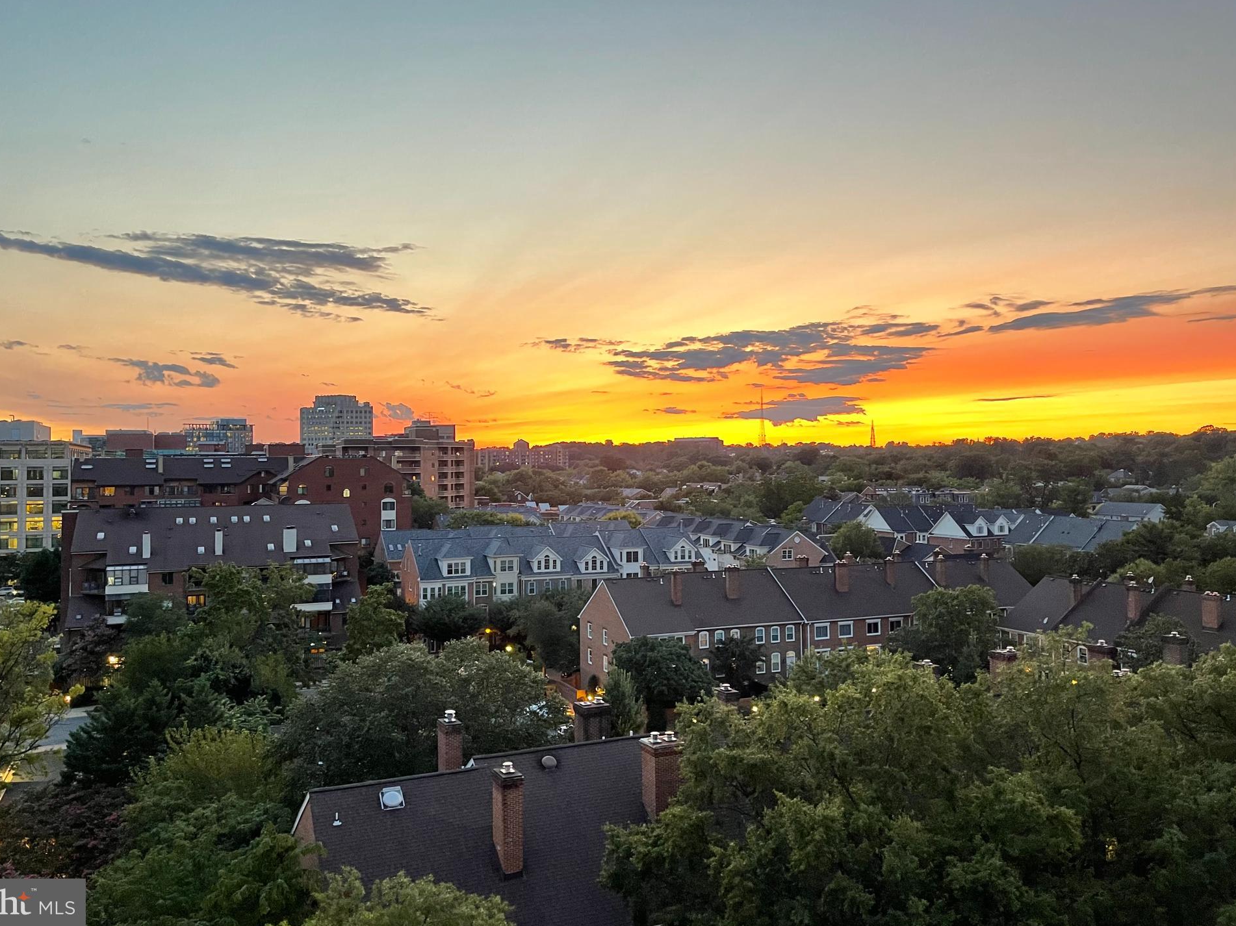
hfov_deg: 63.4
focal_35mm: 28
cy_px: 433
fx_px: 1000
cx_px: 589
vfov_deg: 49.7
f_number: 1.6
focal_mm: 5.1
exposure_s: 1/40
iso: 400
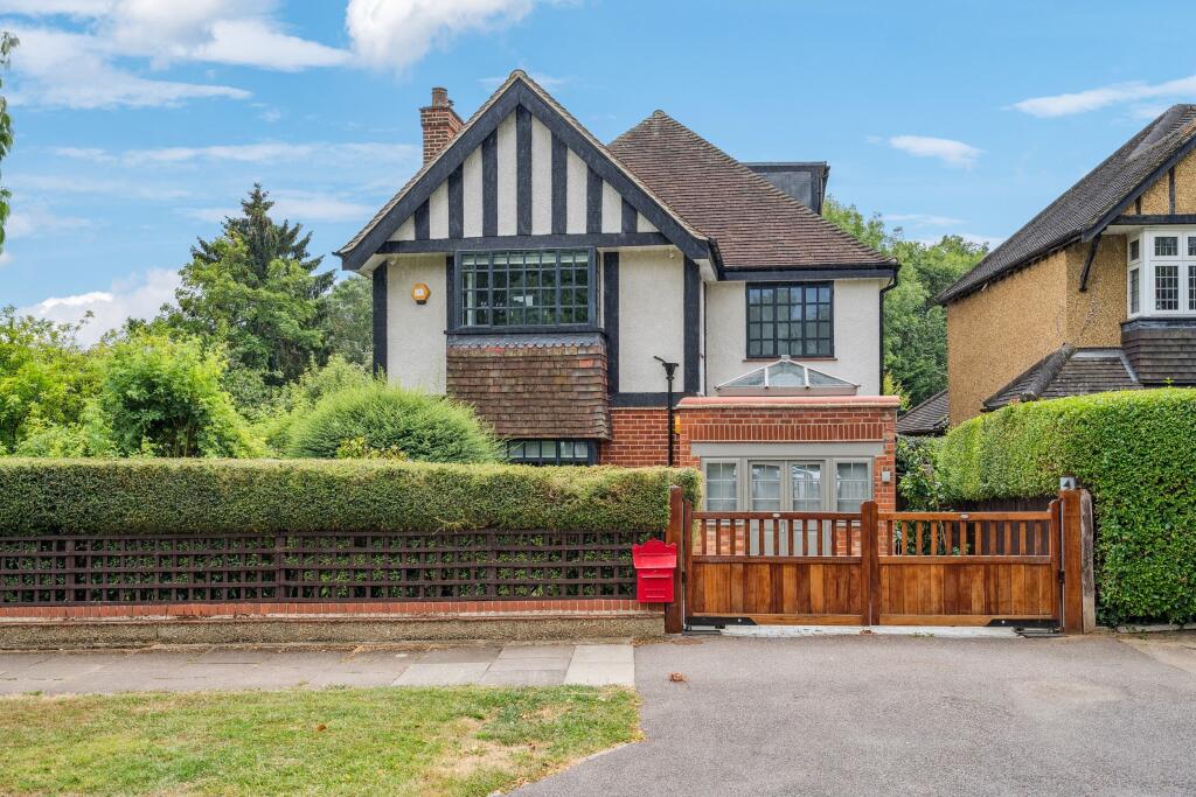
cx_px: 598
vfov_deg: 40.0
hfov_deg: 57.2
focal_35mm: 33
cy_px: 398
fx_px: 1096
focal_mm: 33
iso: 640
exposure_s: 1/320
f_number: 5.6
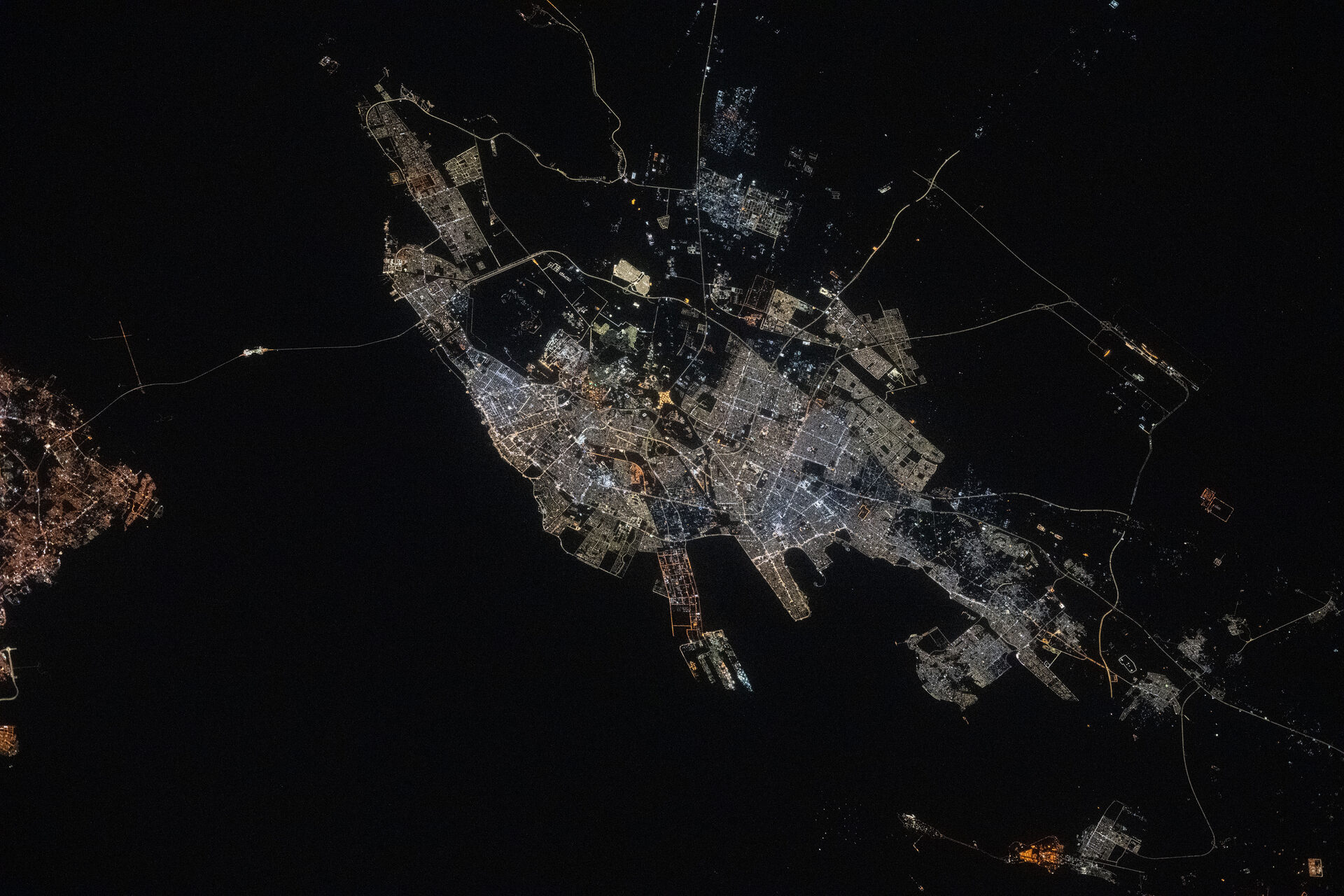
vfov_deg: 6.9
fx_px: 7466
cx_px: 672
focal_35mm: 200
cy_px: 448
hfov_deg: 10.3
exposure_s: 1/250
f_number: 2
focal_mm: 200
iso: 25600
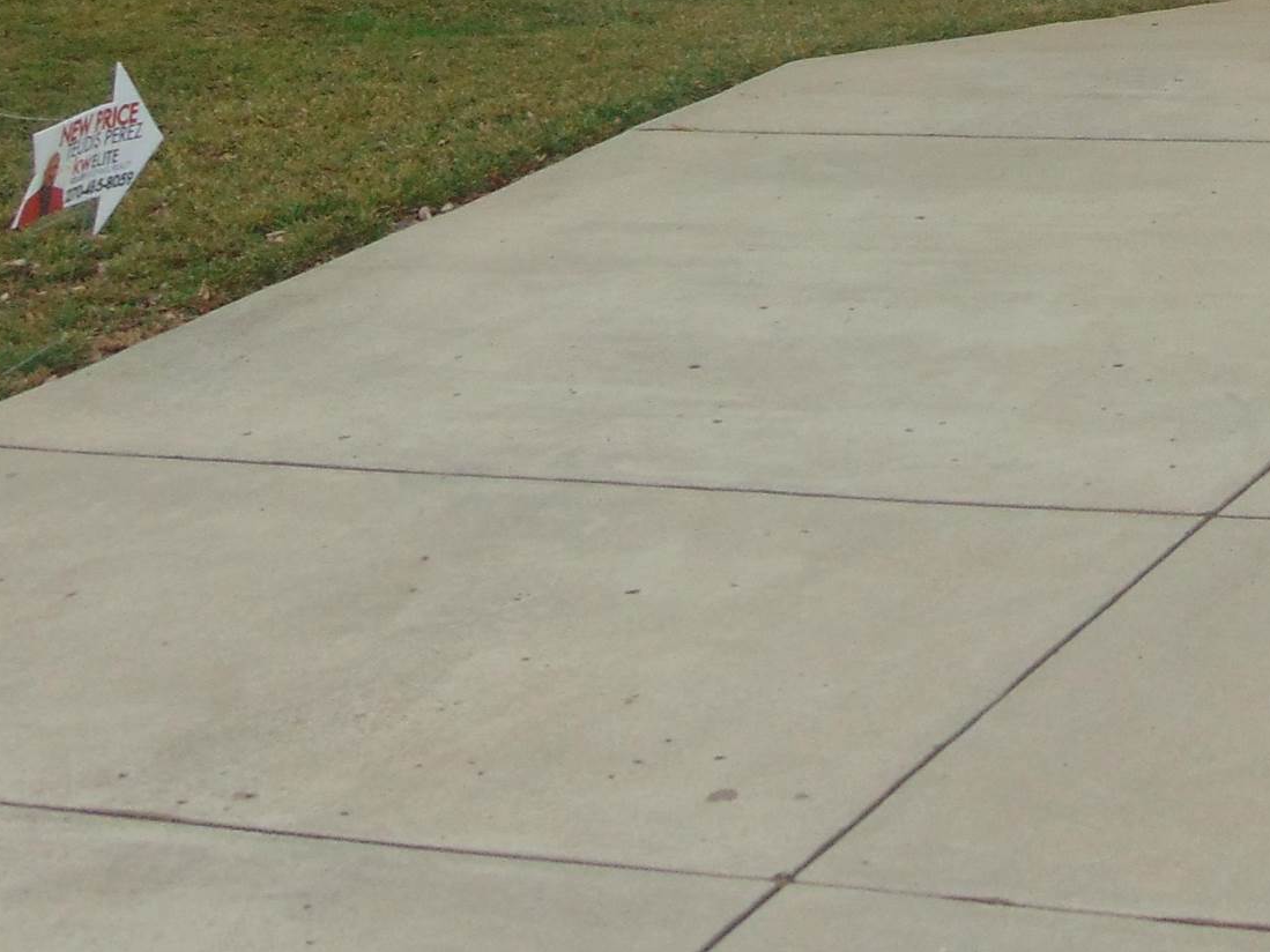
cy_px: -284
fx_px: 3999
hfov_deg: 17.7
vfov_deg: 13.1
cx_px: 1194
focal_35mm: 109
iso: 80
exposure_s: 1/60
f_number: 3.3
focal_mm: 6.9
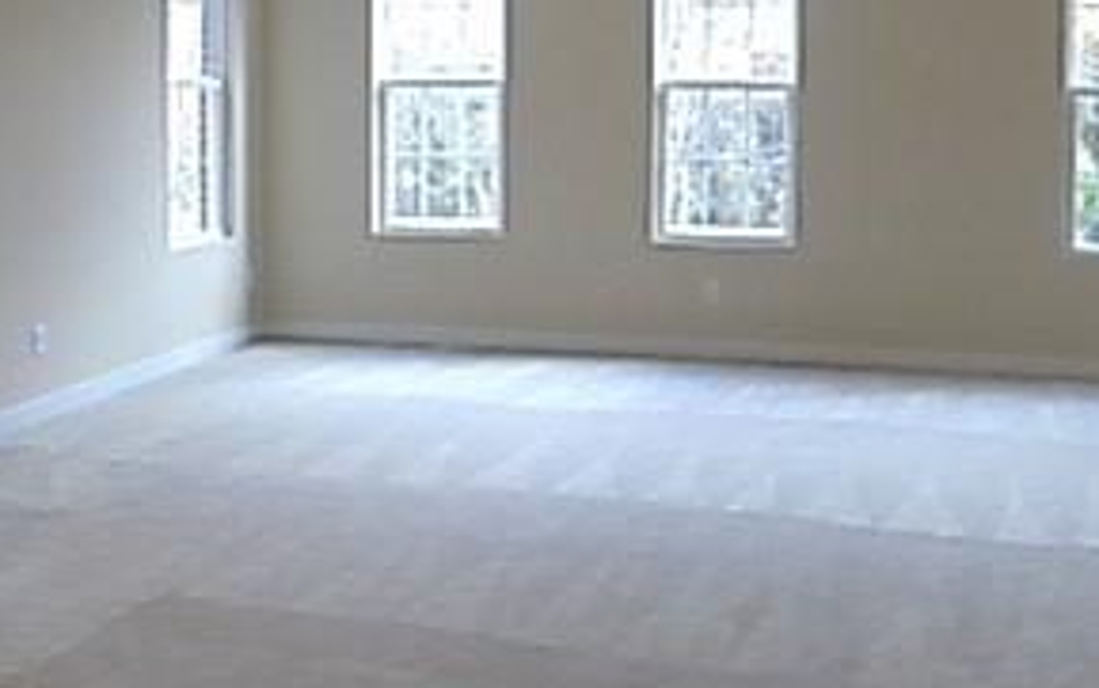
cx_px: 536
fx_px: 1618
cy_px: 110
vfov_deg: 23.6
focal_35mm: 54
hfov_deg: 37.5
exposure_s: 1/40
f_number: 3.1
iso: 80
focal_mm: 4
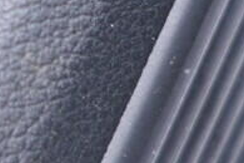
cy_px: 327
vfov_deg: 5.1
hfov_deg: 7.2
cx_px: -389
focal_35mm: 266
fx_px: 1803
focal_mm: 24
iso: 400
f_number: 2.8
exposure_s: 1/40
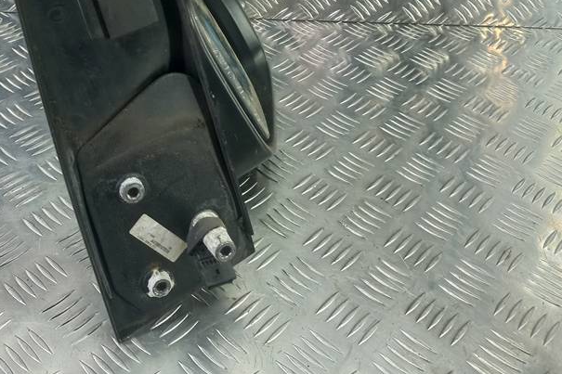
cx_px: 220
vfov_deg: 29.3
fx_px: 687
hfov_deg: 44.2
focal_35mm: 44
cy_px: 41
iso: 64
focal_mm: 4.6
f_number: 1.8
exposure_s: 1/50
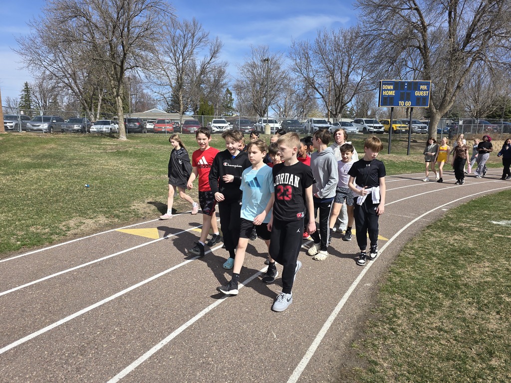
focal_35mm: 23
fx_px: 340
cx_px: 256
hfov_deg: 73.9
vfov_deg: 58.9
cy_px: 192
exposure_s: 1/1027
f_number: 1.7
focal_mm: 6.3
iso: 12
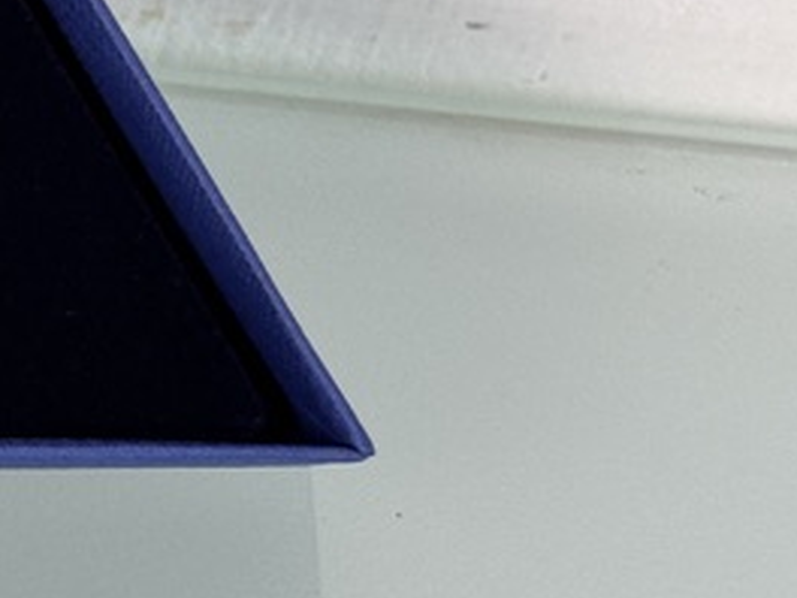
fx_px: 4282
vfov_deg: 8.0
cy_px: 359
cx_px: -682
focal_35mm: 186
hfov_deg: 10.0
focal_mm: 6.76
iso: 64
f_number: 1.78
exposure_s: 1/100
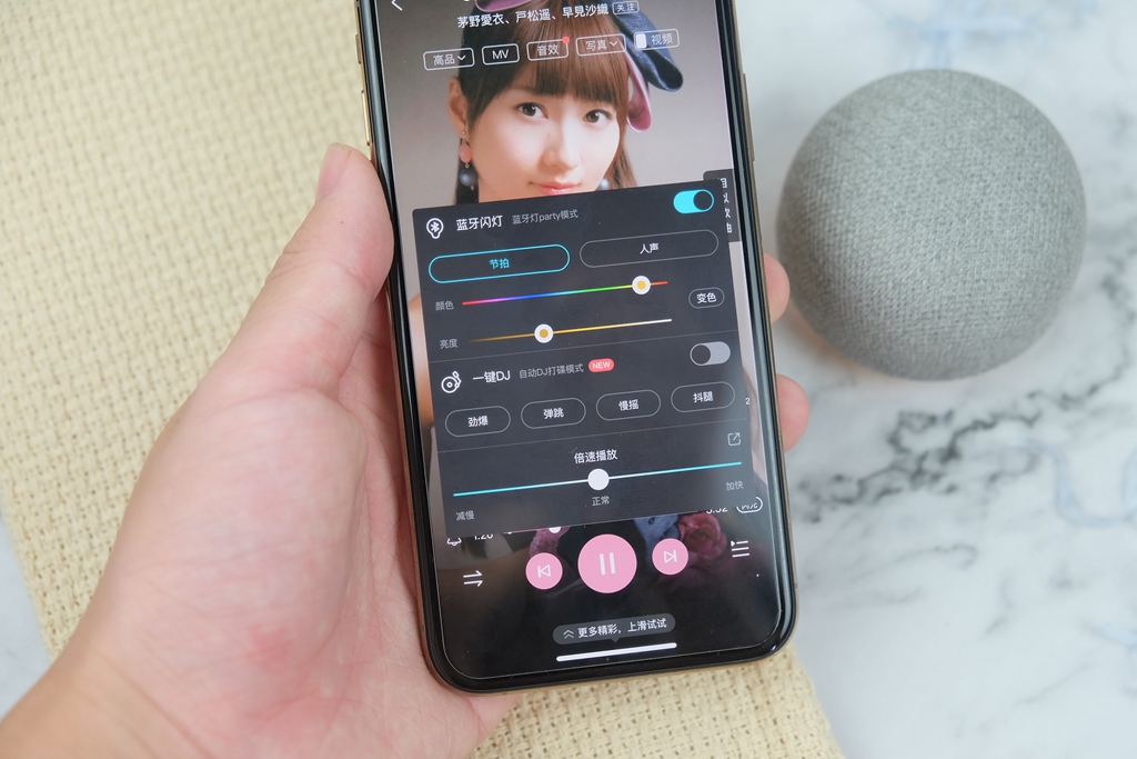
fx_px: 1864
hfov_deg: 33.9
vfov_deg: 23.0
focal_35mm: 59
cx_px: 568
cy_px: 380
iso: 640
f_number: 4
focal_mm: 39
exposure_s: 1/90
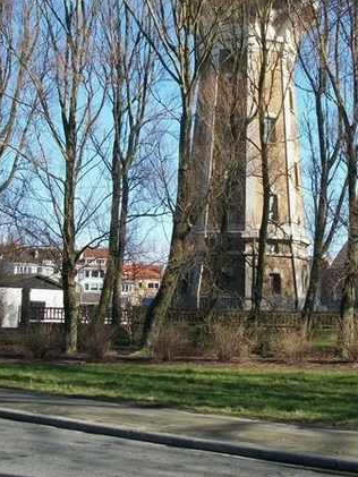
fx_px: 786
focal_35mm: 57
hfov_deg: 25.6
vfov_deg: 33.3
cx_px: 232
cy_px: 138
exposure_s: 1/60
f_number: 9.9
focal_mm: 7.1
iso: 80
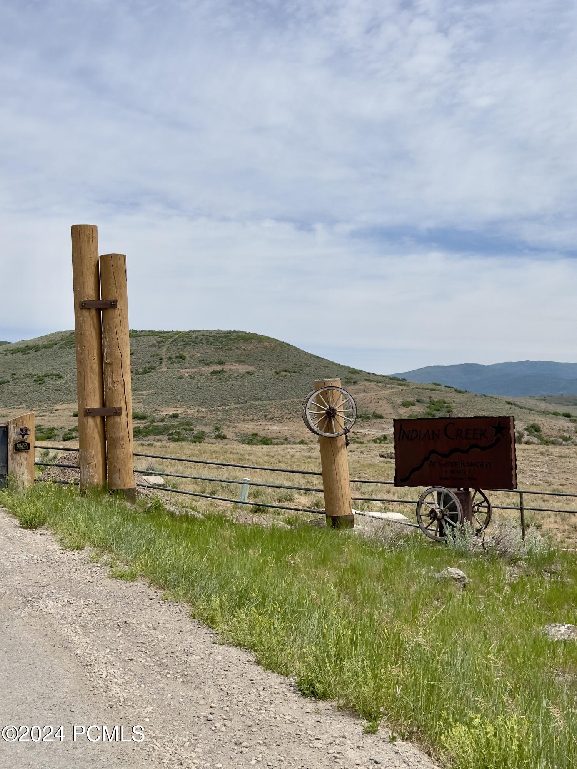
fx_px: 1067
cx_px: 288
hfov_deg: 30.3
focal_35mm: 48
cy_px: 384
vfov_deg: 39.7
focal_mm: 6.86
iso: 64
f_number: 1.78
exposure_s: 1/7092
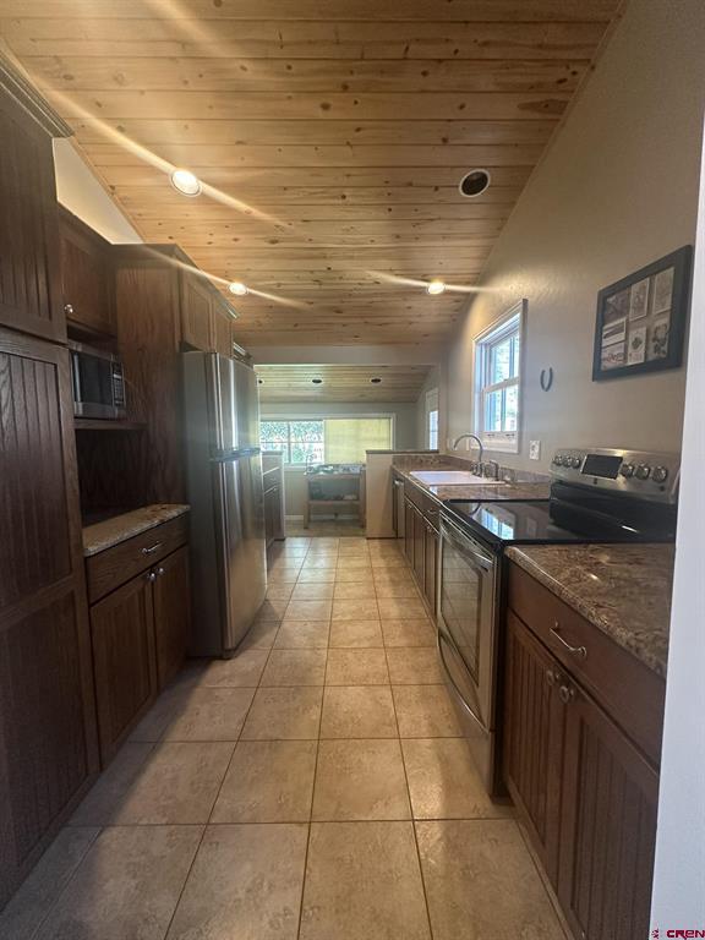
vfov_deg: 102.1
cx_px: 352
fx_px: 380
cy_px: 470
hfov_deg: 85.7
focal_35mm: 14
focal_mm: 2.22
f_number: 2.2
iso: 200
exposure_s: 1/60
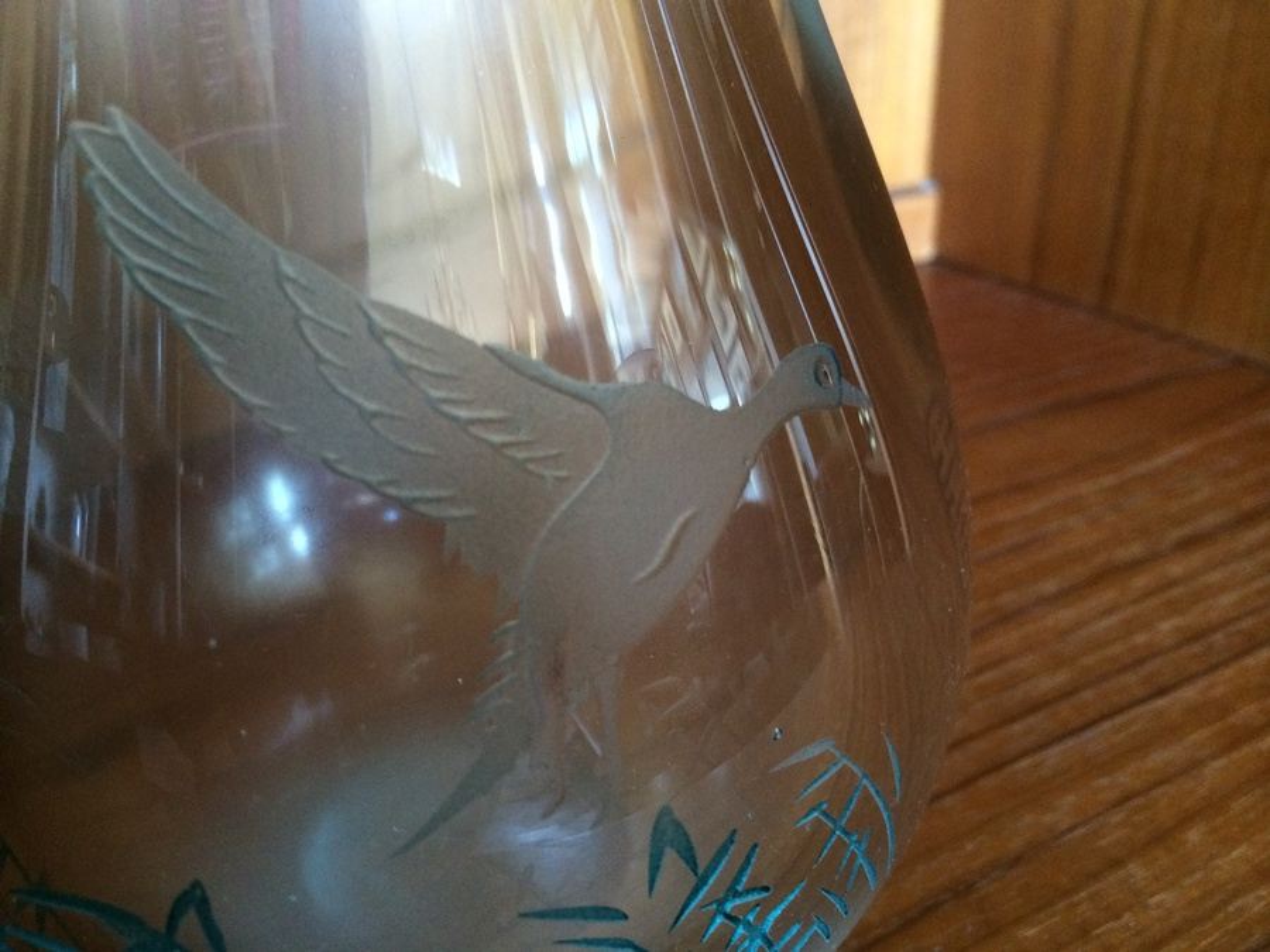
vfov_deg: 46.8
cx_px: 635
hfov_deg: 60.0
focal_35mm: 30
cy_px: 476
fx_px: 1101
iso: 320
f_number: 2.2
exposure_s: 1/17
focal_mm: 4.12
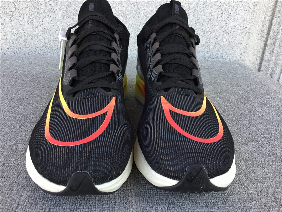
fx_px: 253
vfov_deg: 45.4
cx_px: 141
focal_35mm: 31
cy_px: 106
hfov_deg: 58.4
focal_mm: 3.3
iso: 40
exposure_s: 1/100
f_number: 2.4
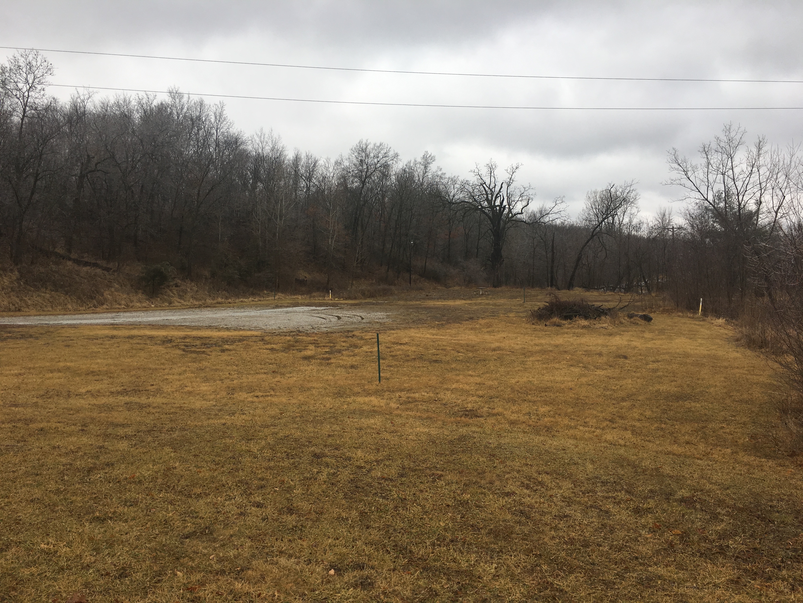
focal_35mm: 29
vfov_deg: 48.2
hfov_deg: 61.7
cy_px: 302
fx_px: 673
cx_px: 402
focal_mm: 4.15
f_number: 2.2
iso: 25
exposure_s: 1/289
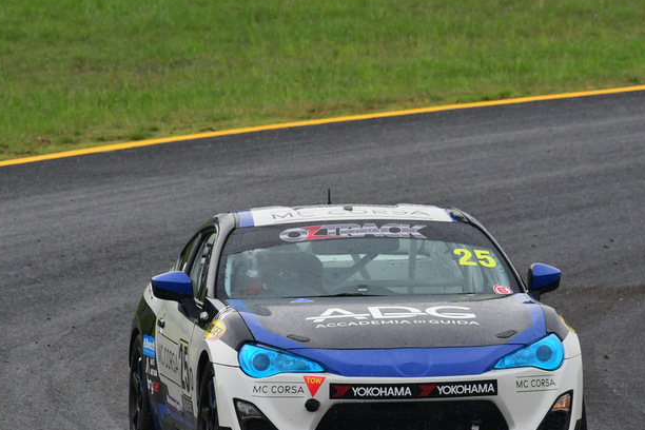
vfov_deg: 1.8
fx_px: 14063
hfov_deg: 2.6
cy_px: 272
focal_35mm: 785
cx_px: 363
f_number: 11
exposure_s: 1/640
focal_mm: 400
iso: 1000
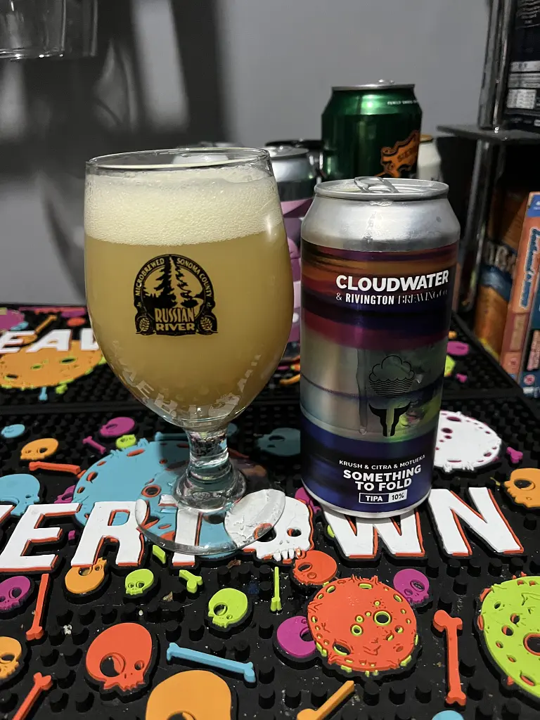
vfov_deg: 67.3
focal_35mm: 26
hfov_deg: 53.1
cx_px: 270
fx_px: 541
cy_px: 360
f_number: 1.6
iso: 640
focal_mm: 5.1
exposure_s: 1/32
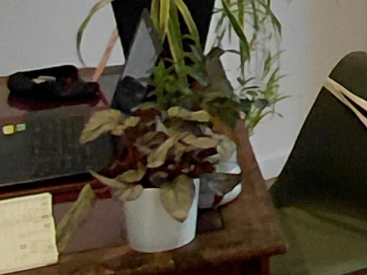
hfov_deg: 15.7
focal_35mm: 108
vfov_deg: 12.9
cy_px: -154
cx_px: 651
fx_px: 1145
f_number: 2.2
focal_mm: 1.64
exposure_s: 1/60
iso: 40
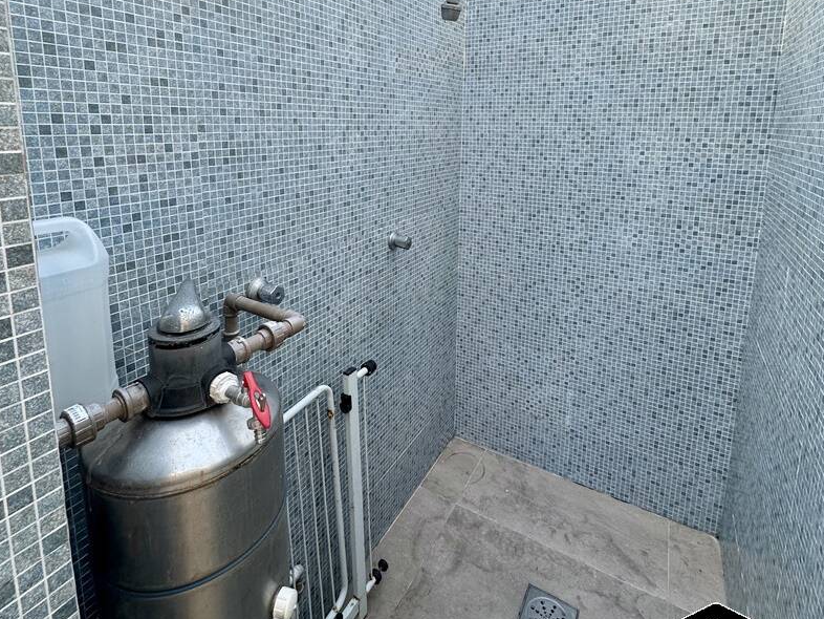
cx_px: 412
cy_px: 193
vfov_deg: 66.3
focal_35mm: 19
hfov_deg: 84.6
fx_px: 452
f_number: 2.2
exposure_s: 1/99
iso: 80
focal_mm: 2.22
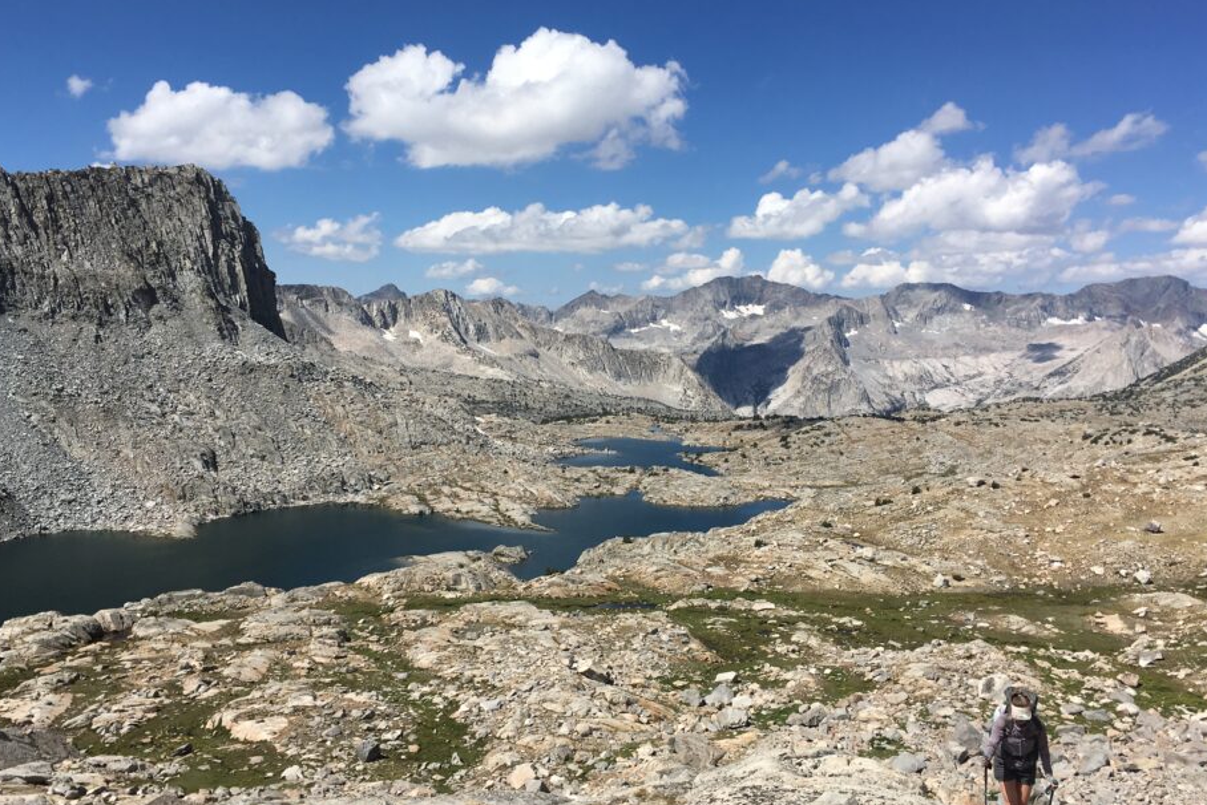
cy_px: 417
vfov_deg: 38.9
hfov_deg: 55.8
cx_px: 581
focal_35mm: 34
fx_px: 1140
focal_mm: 4.15
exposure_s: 1/2653
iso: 25
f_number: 2.2
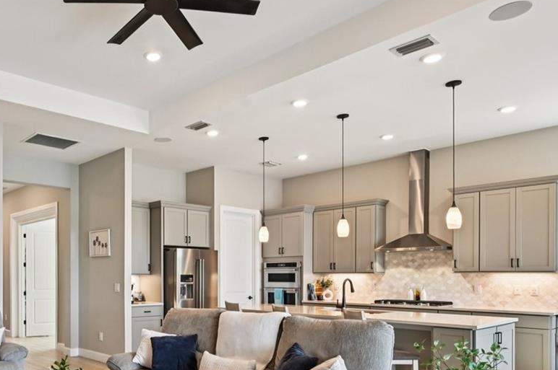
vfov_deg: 43.3
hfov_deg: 60.3
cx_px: 142
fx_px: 449
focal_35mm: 29
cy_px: 281
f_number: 8
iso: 400
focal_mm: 14
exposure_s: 1/20
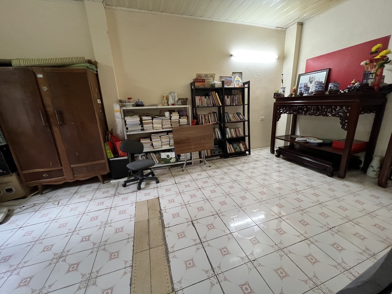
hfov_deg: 106.2
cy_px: 147
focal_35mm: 13
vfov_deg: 89.9
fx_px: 147
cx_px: 196
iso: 400
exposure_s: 1/50
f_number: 1.8
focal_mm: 1.57
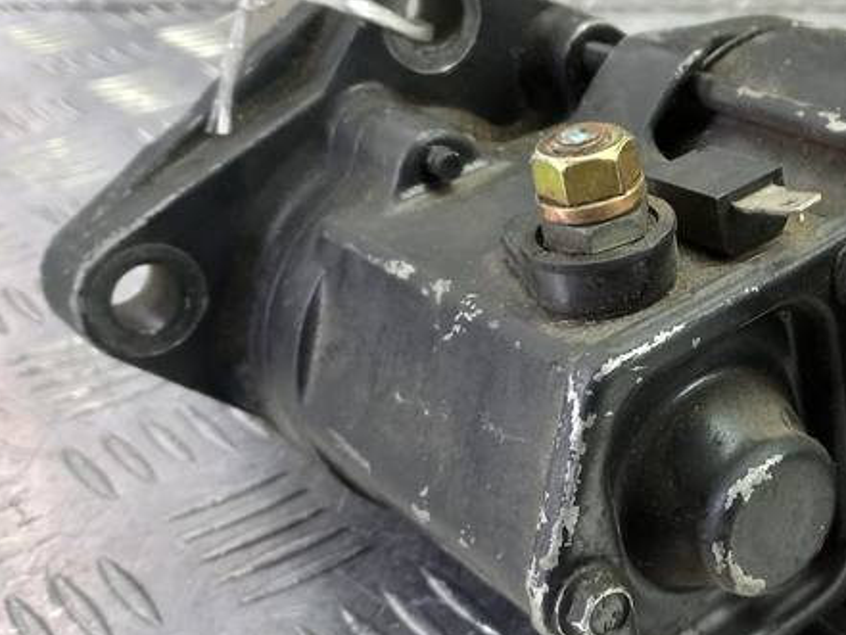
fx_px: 1418
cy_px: 322
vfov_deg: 25.2
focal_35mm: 58
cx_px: 737
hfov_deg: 31.9
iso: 160
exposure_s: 1/50
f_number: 1.8
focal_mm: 4.6
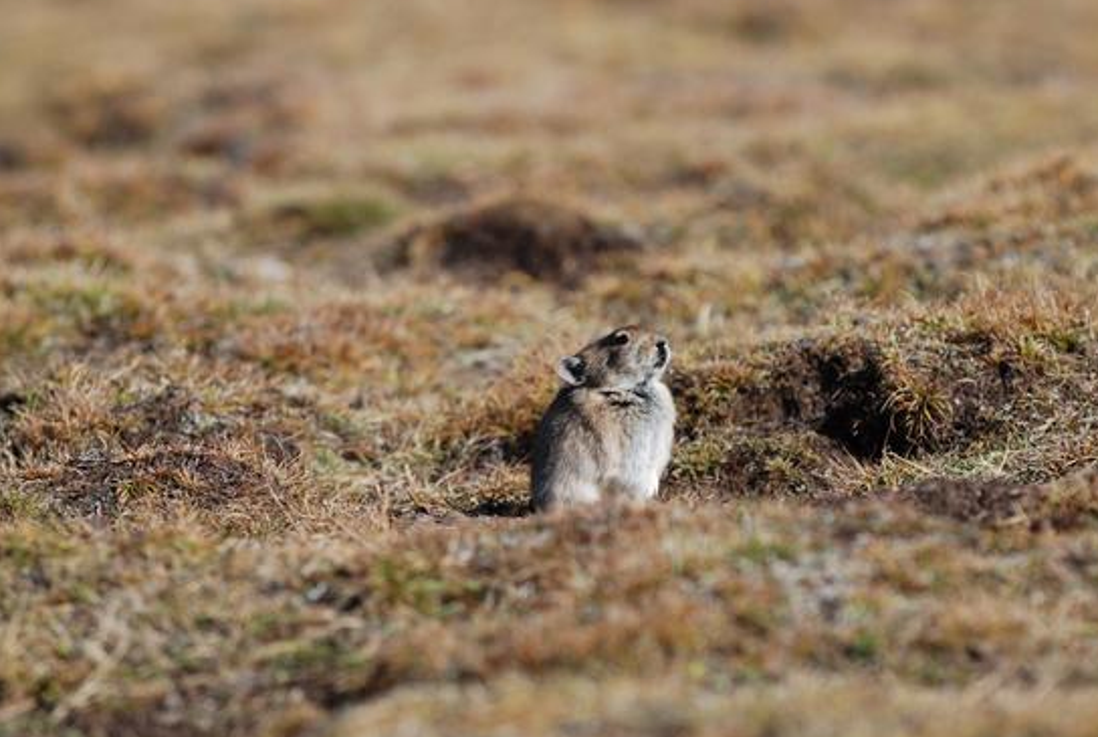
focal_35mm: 386
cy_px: 378
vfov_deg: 3.6
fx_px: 11795
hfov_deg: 5.3
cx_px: 603
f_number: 4
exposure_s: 1/2000
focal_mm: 200
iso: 200
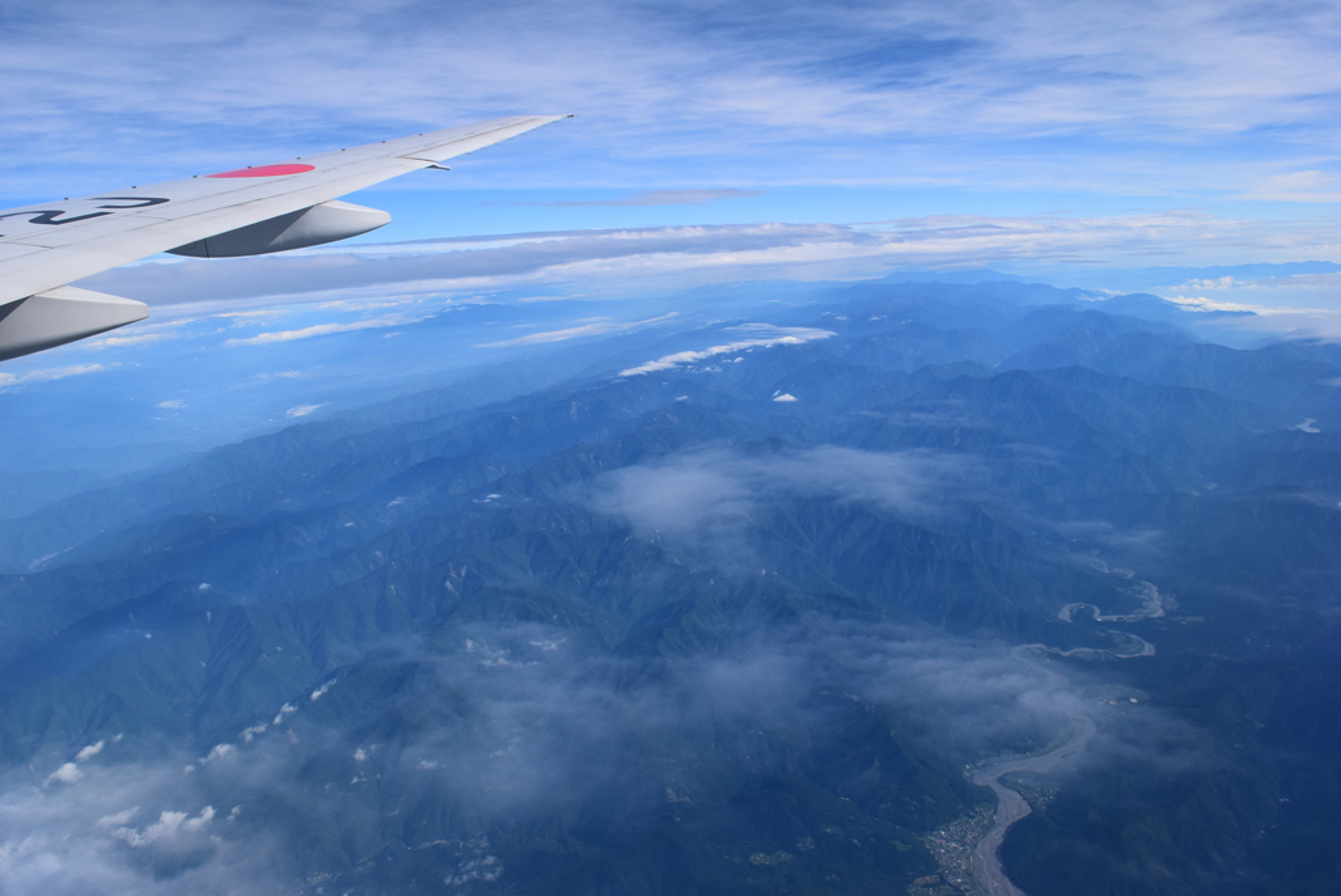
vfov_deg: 48.0
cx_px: 670
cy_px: 448
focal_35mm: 27
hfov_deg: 67.4
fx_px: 1006
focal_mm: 18
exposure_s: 1/500
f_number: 11
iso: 400
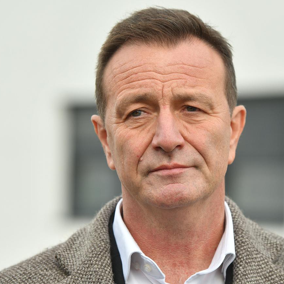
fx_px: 1949
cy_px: 157
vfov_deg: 8.3
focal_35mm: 210
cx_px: 188
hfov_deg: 8.3
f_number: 5
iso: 160
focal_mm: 135
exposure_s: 1/500
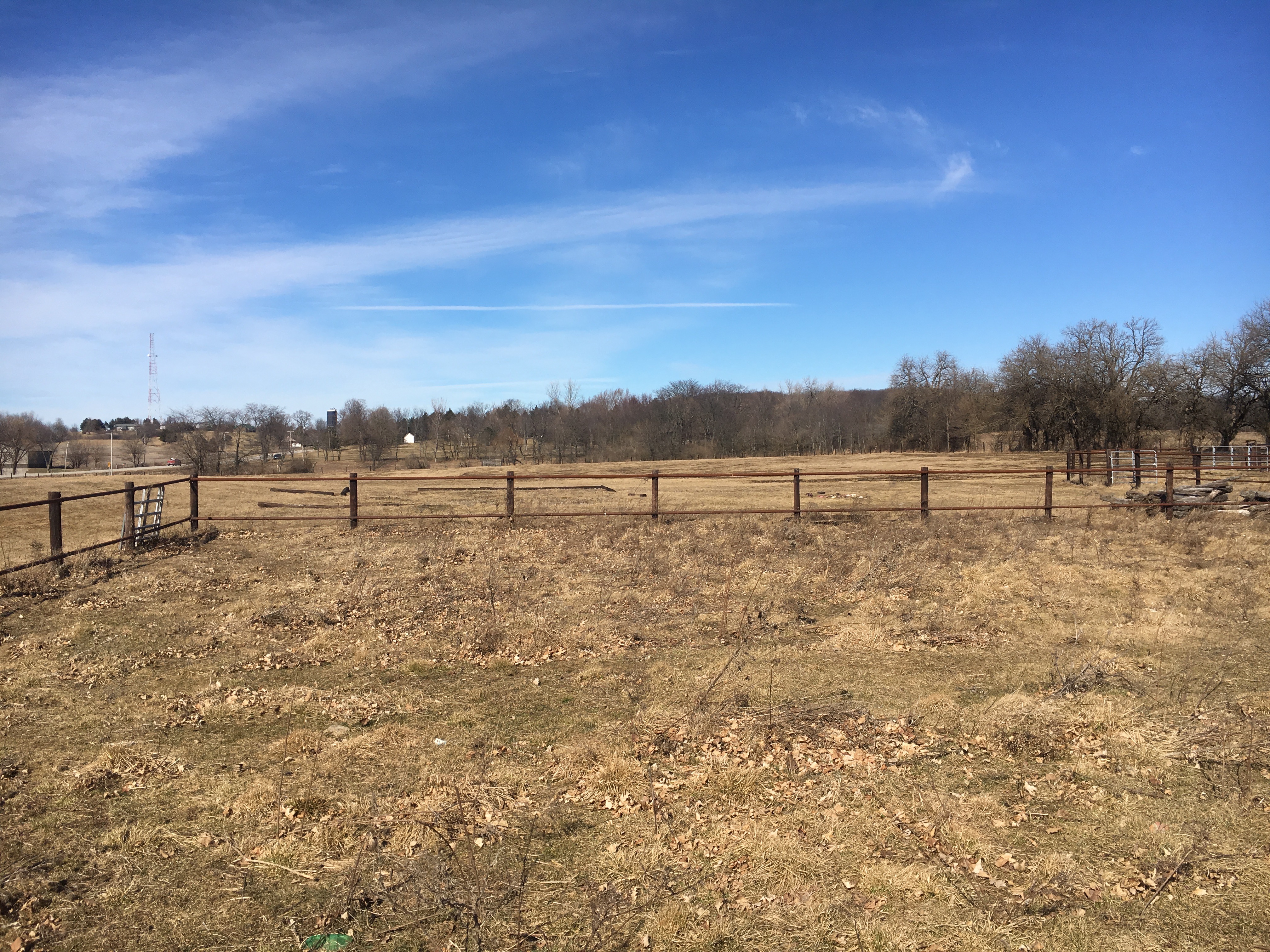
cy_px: 476
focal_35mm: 29
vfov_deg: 48.2
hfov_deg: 61.7
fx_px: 1064
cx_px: 635
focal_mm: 4.15
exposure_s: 1/2404
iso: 25
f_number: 2.2
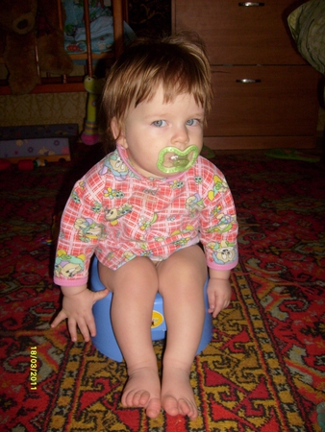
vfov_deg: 52.6
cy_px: 216
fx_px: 438
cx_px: 162
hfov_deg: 40.7
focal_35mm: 35
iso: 100
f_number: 2.8
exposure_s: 1/45
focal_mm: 5.8
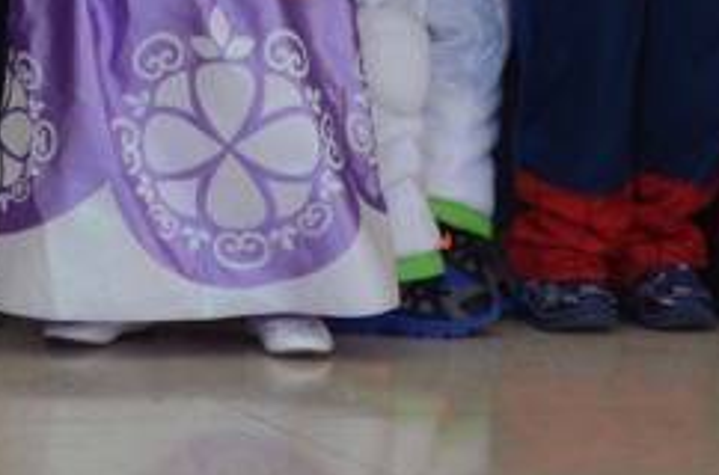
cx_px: -235
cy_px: -423
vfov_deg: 3.3
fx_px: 8157
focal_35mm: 409
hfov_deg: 5.0
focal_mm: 55
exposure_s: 1/200
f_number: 7.1
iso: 200
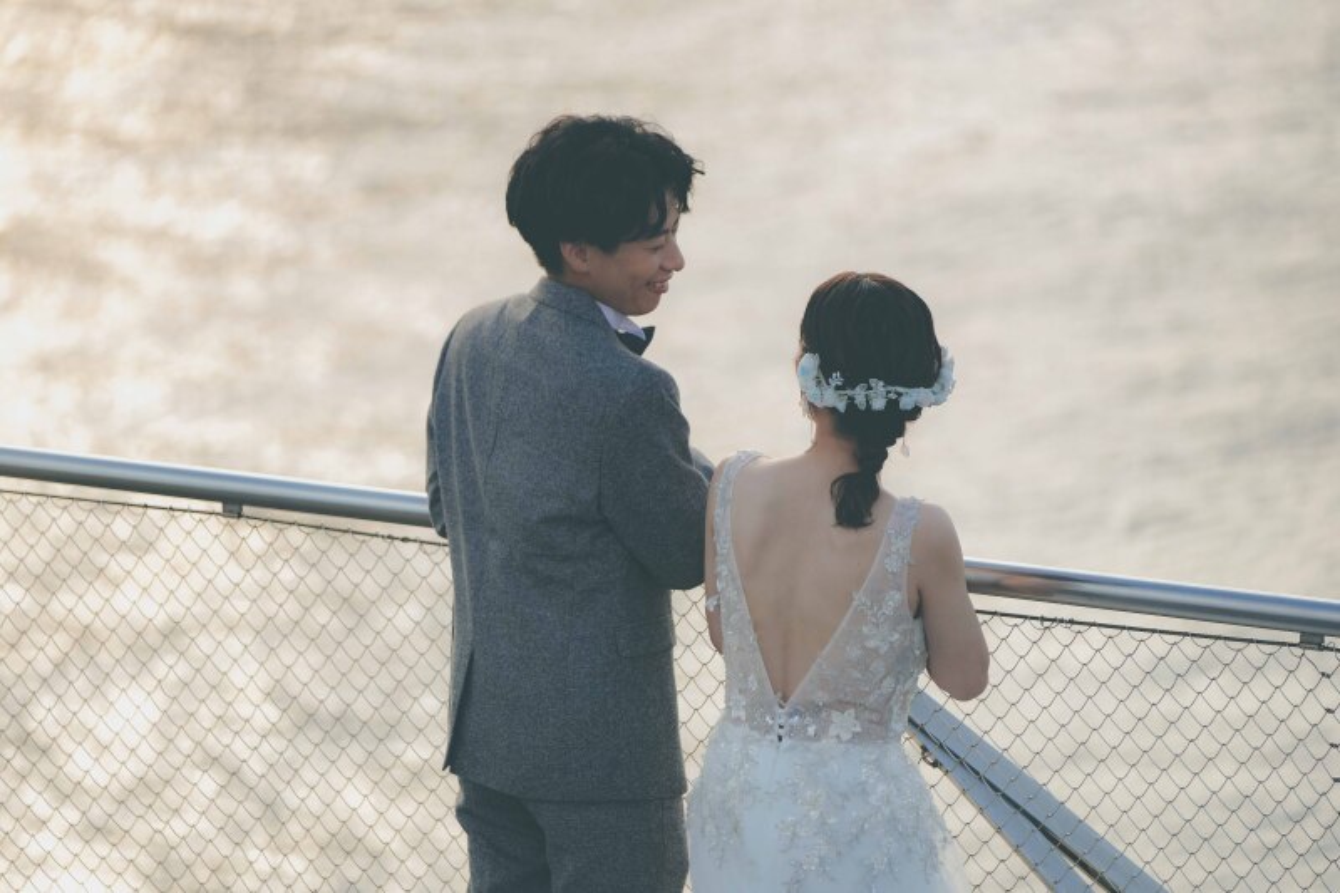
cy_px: 446
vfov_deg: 6.5
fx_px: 7815
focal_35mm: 210
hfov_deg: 9.8
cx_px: 670
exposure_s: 1/2500
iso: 800
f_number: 3.2
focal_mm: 140
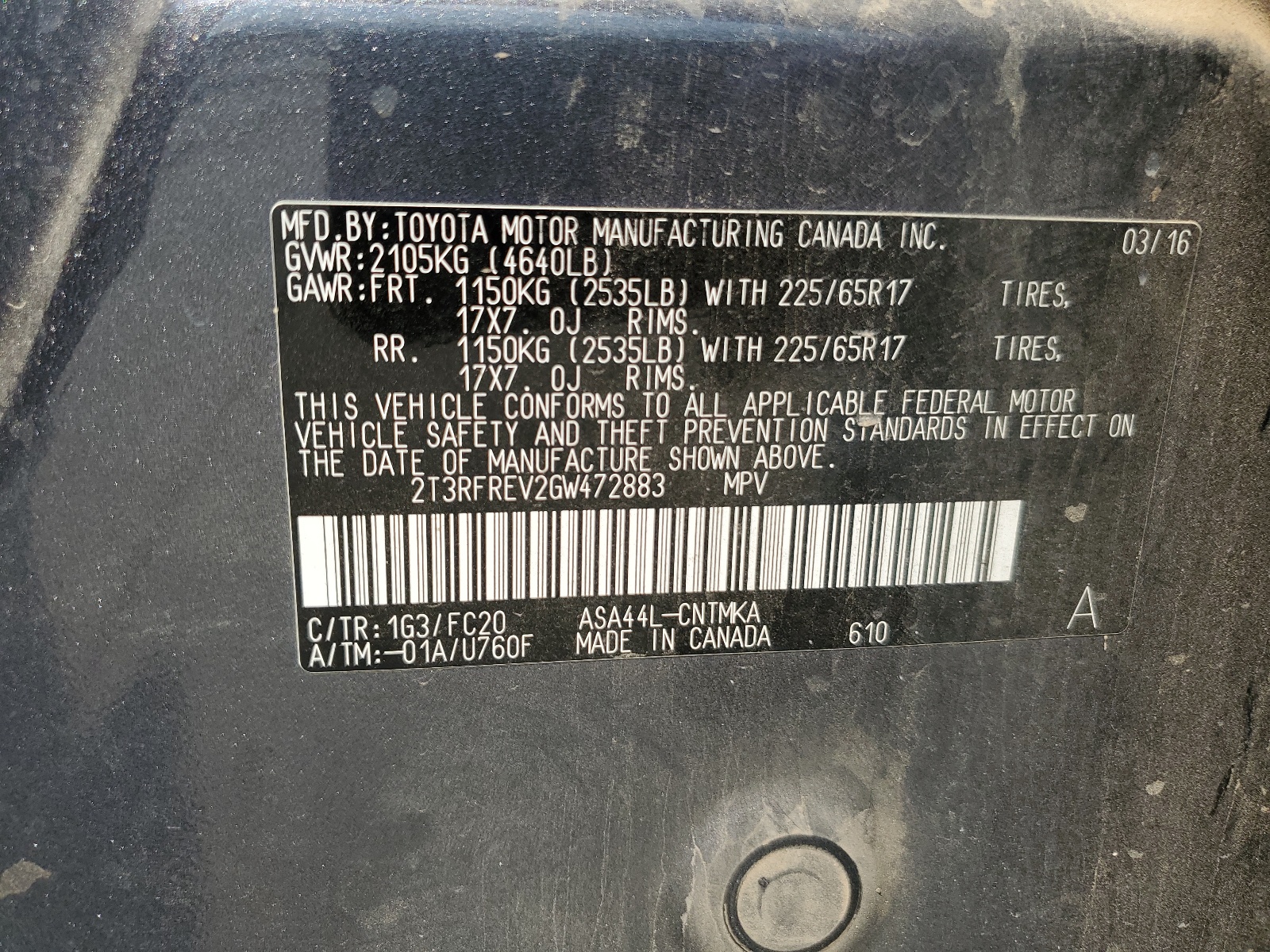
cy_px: 476
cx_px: 635
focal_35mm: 26
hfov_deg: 67.3
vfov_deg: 53.1
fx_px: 954
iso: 50
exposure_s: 1/2000
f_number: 1.5
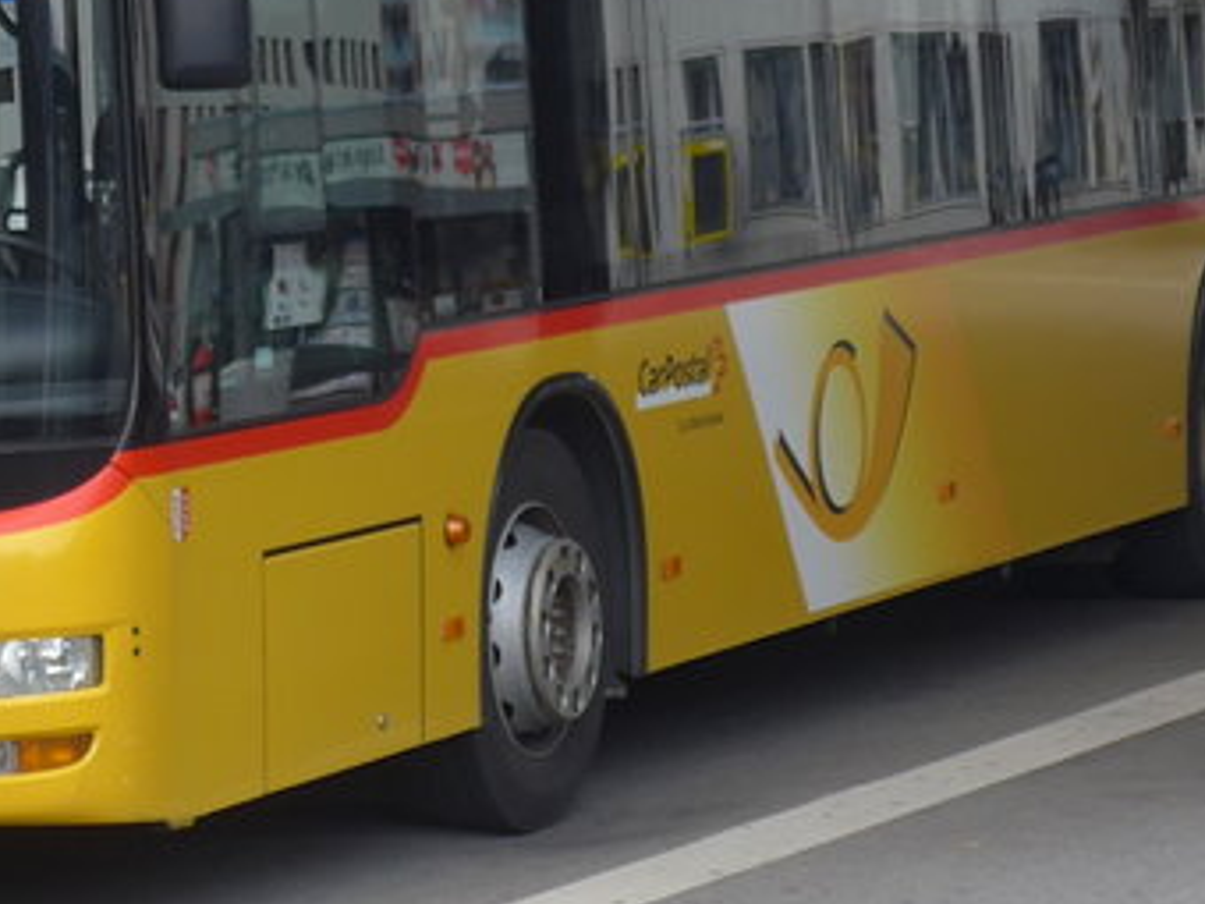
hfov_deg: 9.0
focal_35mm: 219
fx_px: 7623
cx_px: 298
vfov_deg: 6.7
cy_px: -103
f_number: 3.7
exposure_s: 1/160
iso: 80
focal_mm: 12.7
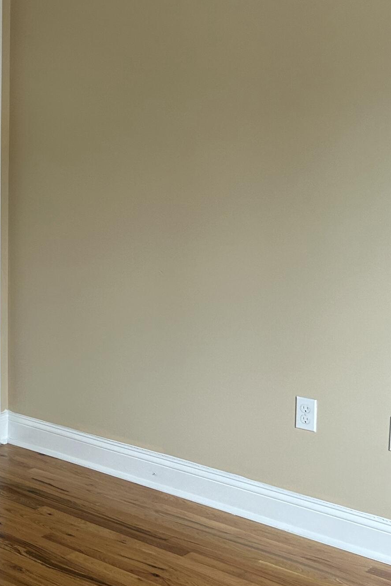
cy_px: 270
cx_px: -160
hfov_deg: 19.9
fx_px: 993
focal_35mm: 61
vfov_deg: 32.9
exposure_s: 1/60
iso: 125
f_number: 1.5
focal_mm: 5.7
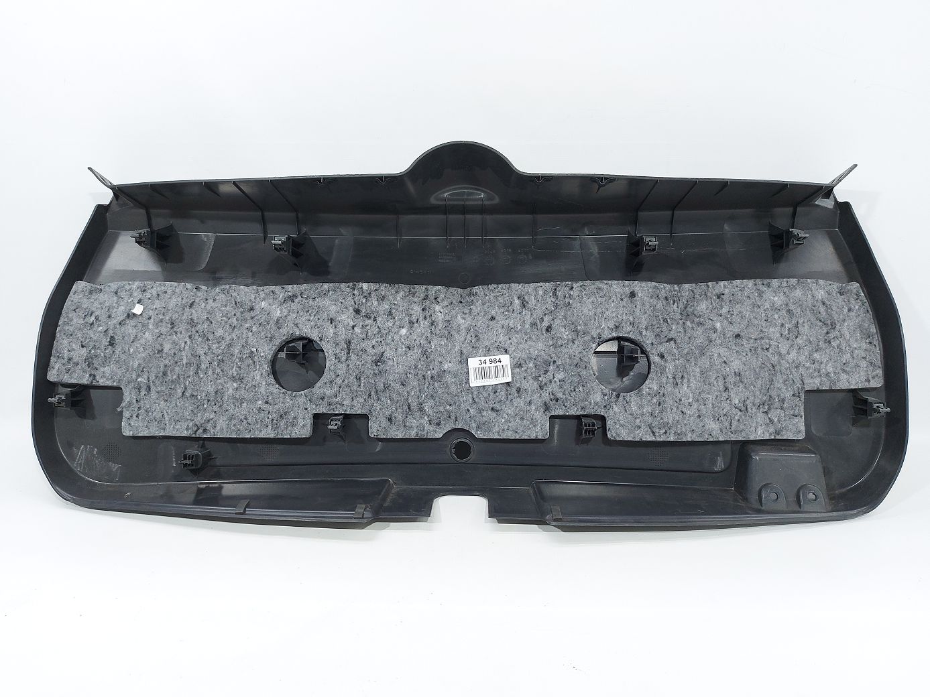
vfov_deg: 56.8
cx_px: 465
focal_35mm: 24
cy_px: 348
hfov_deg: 71.6
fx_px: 645
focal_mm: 5.23
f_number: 1.8
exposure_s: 1/50
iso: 80
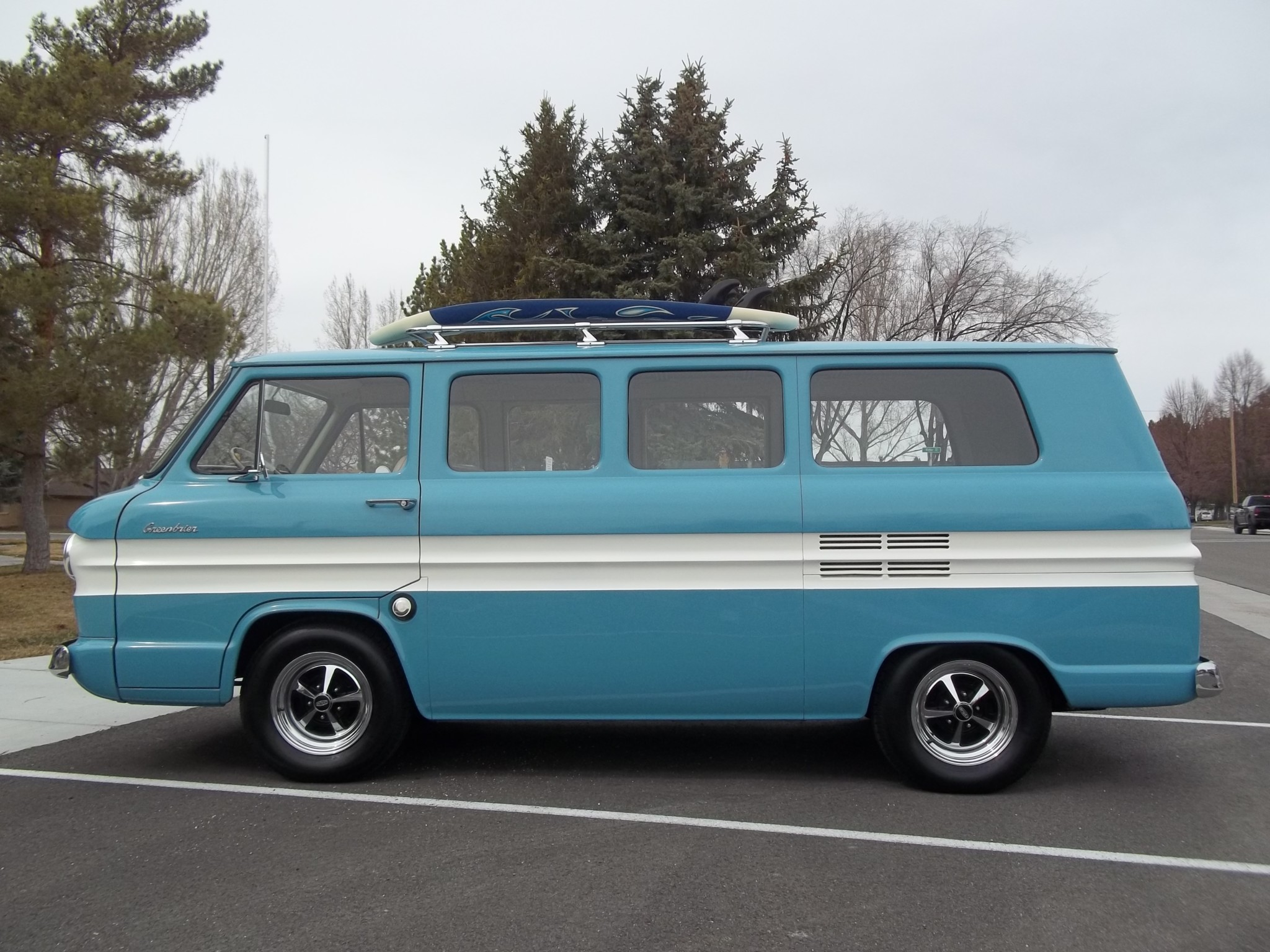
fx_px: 1174
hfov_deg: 56.8
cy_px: 476
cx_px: 635
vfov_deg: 44.2
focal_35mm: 32
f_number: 8.8
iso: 64
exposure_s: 1/160
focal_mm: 5.7
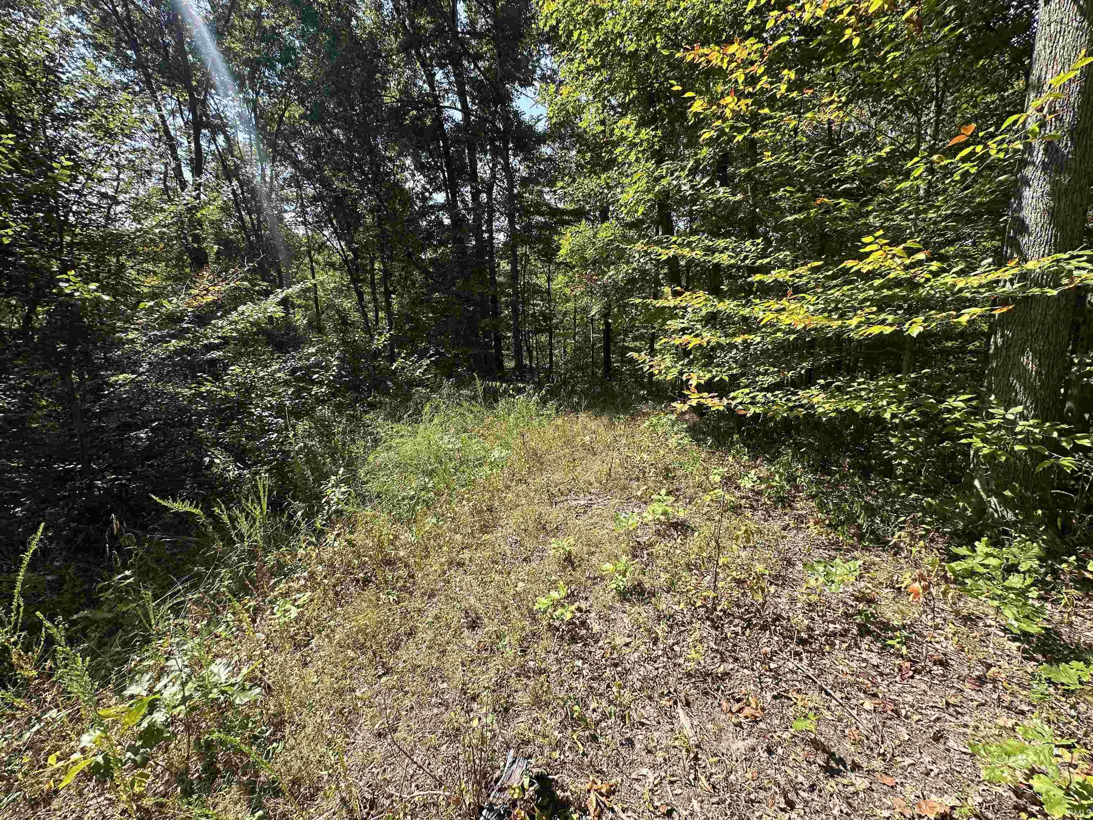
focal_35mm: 14
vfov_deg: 85.7
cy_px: 410
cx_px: 546
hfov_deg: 102.1
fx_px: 442
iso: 40
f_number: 2.2
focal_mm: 2.22
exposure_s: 1/545
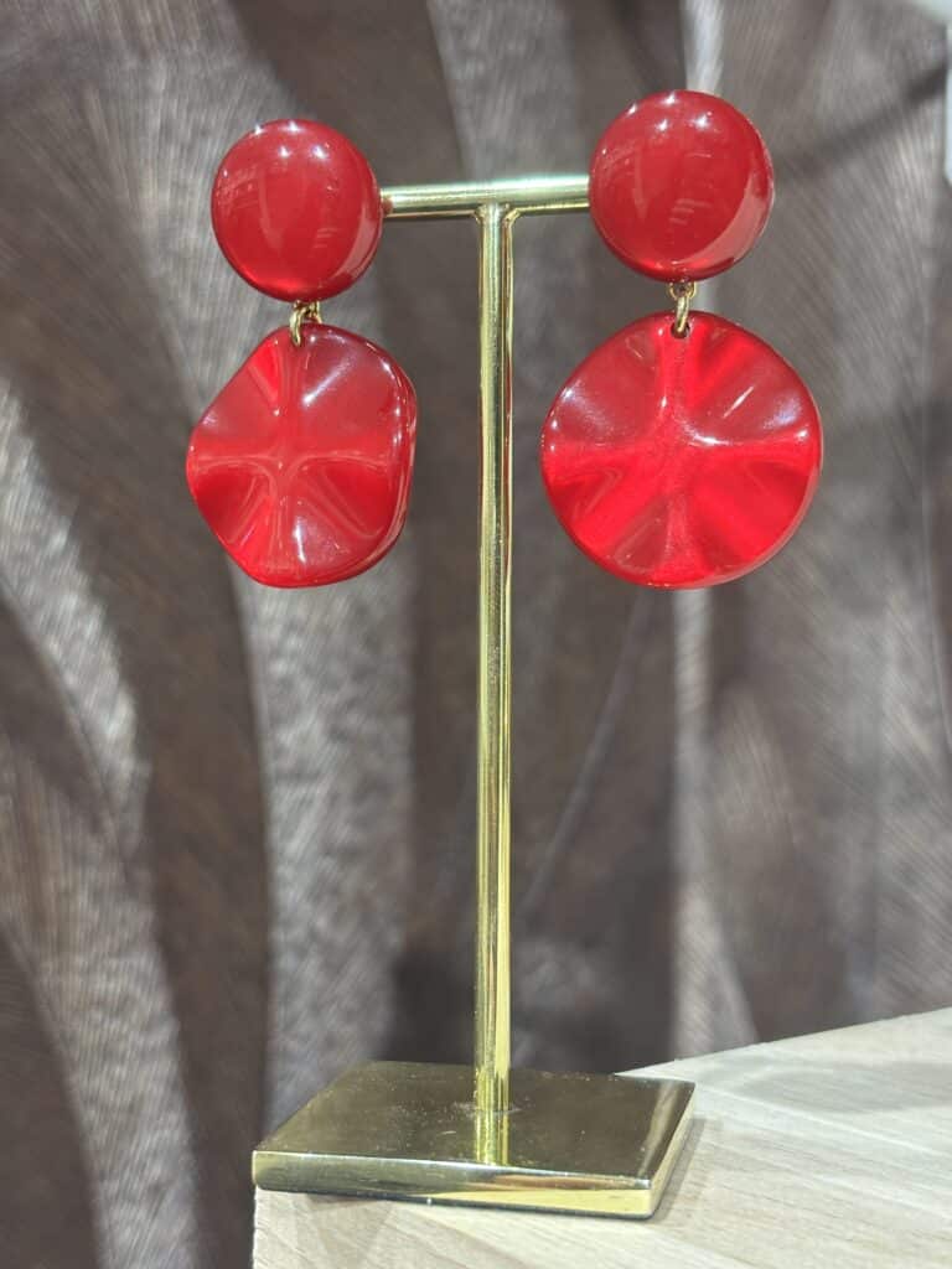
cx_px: 476
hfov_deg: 28.0
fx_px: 1907
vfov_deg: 36.8
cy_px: 634
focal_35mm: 52
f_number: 1.6
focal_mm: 5.96
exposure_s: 1/50
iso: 100
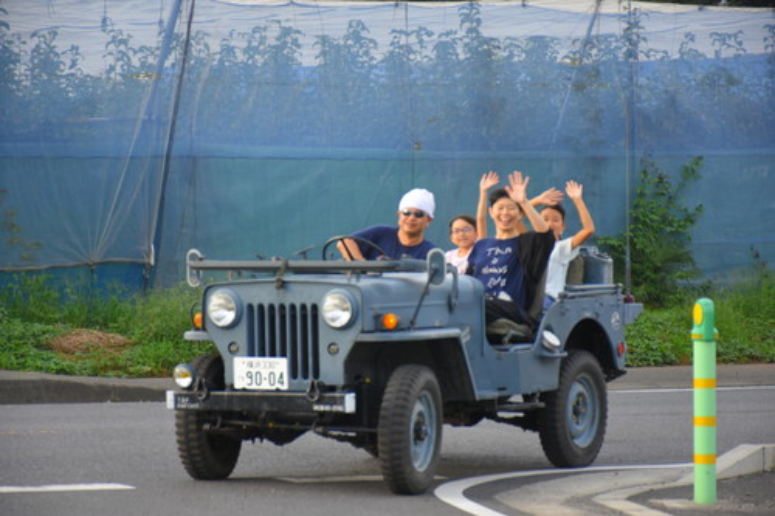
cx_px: 388
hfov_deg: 14.4
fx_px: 3067
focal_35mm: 142
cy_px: 258
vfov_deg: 9.6
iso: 400
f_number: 5.3
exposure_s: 1/320
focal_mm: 95
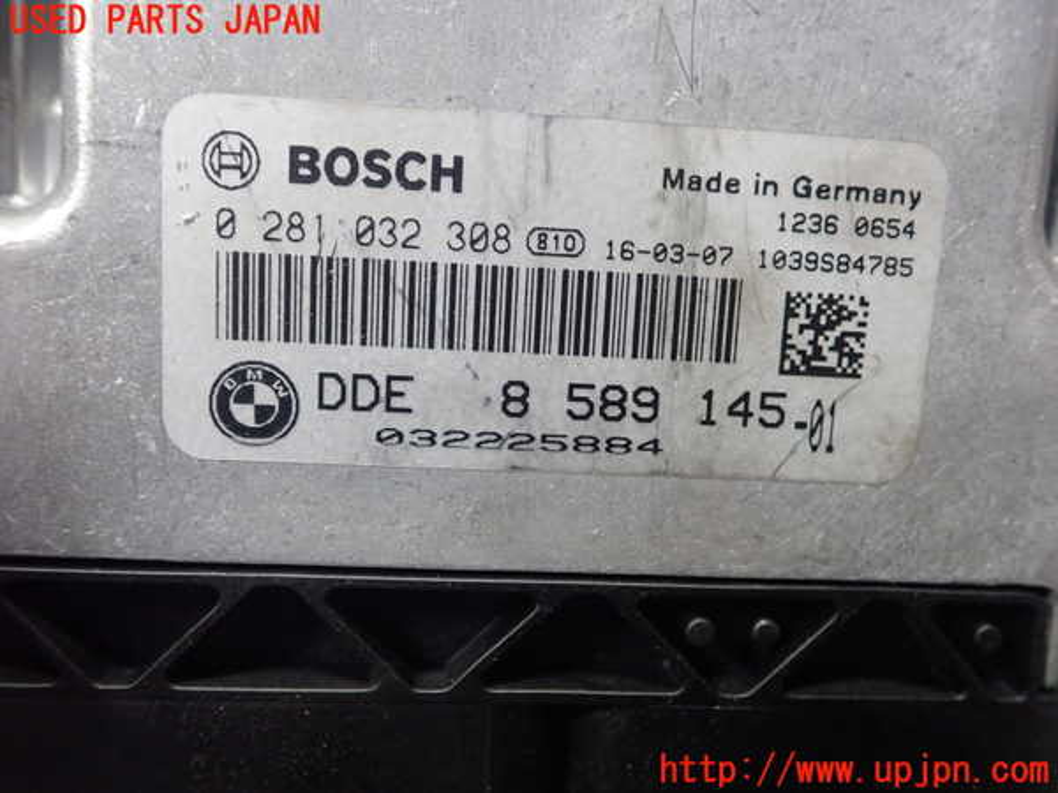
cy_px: 396
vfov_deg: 46.8
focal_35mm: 30
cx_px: 529
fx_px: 917
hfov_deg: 60.0
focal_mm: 5.5
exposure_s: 1/125
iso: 640
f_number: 2.3
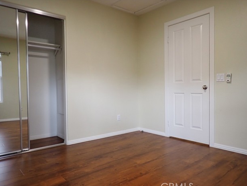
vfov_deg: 53.1
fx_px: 186
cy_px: 96
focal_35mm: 26
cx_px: 123
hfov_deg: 67.3
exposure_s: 1/60
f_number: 2
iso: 200
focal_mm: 4.5
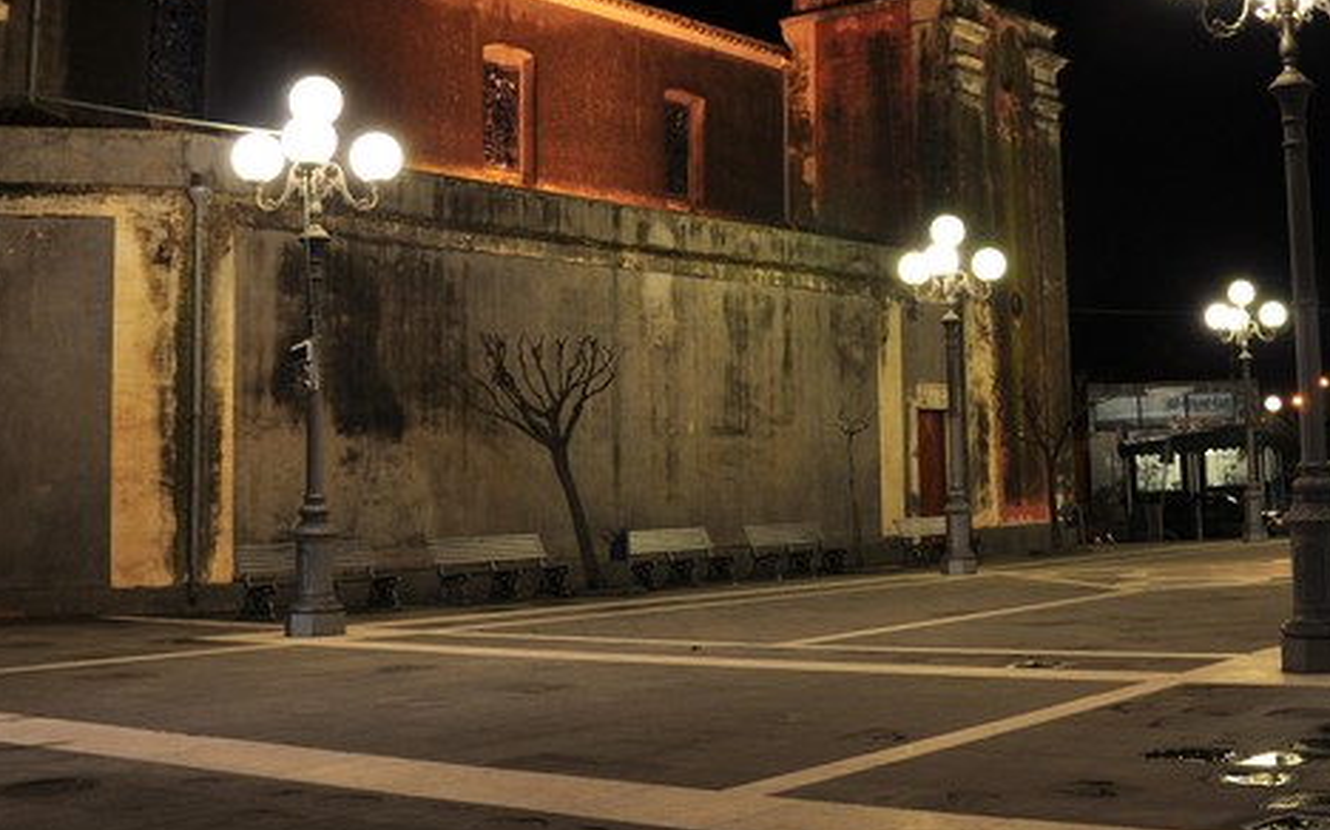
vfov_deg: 27.1
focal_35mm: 47
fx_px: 1703
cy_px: 237
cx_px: 892
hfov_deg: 42.1
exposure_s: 1/6
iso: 200
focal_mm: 18
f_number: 5.6
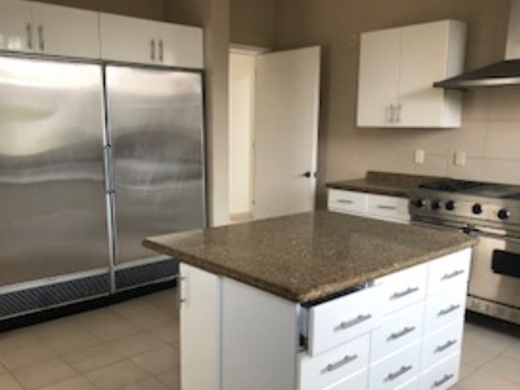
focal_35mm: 33
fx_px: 496
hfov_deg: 55.3
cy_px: 218
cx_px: 249
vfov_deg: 42.9
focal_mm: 4
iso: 25
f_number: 1.8
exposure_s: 1/30
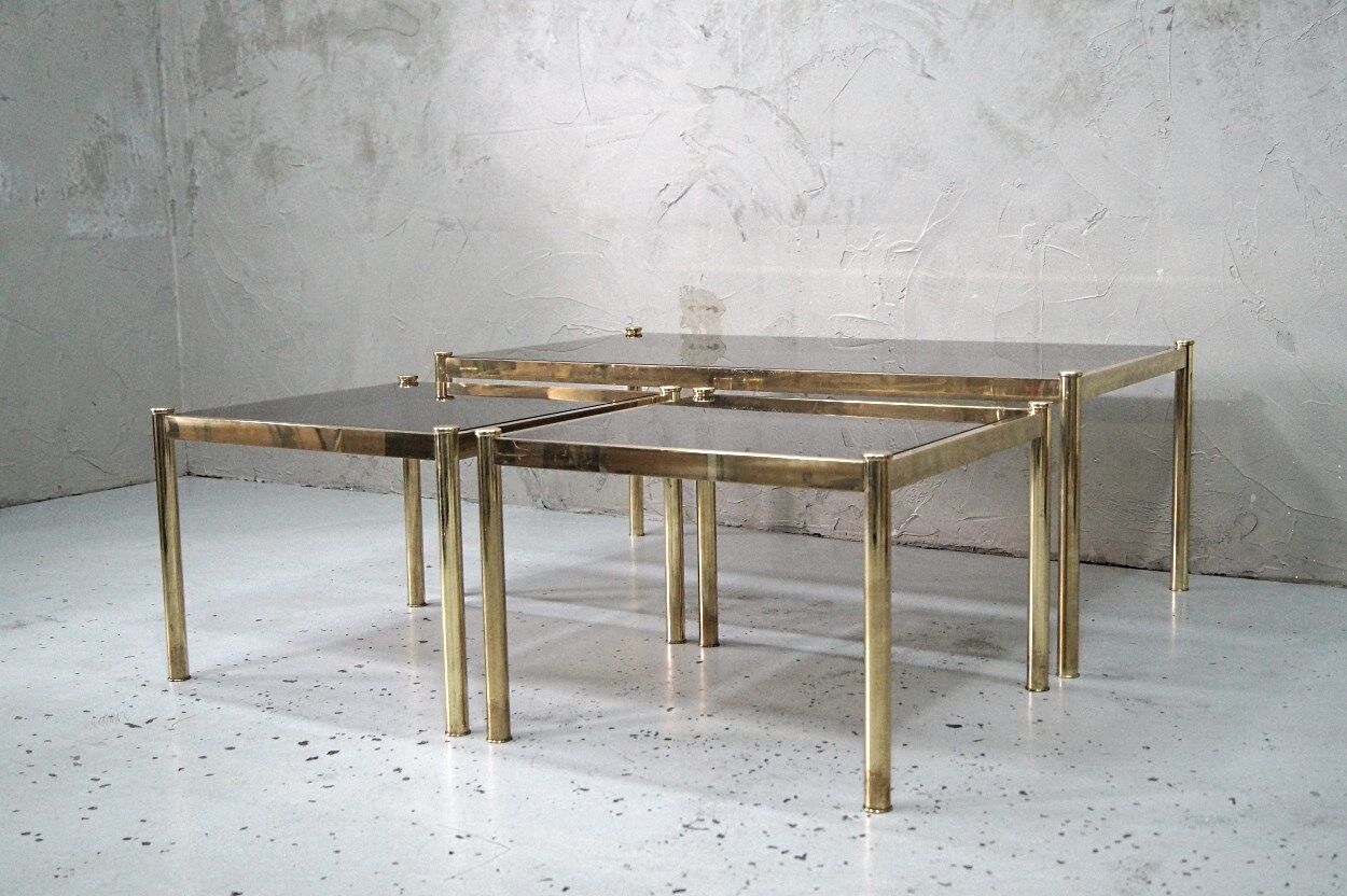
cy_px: 448
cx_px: 674
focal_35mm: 42
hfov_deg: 46.4
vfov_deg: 31.9
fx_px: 1571
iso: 1600
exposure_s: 1/160
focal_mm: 28
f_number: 4.5
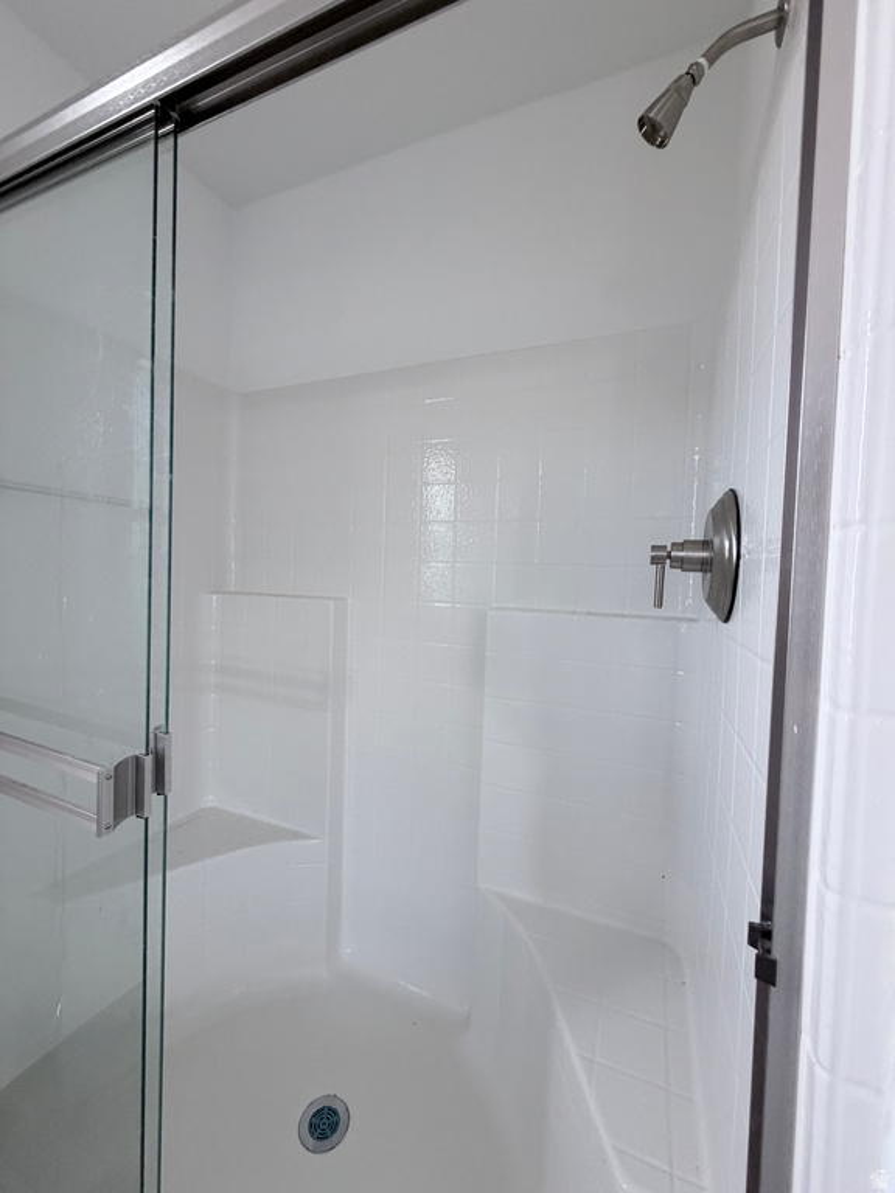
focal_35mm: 14
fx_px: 483
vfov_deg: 102.1
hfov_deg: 85.7
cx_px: 448
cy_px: 596
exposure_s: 1/82
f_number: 2.2
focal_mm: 2.22
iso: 320
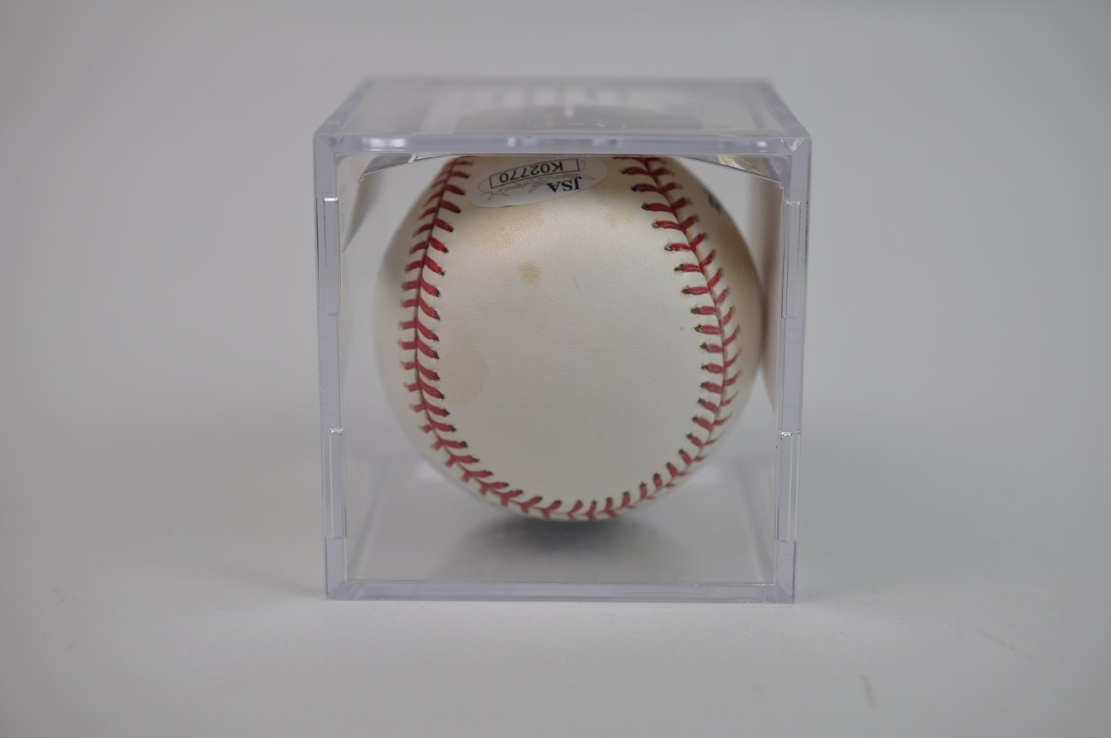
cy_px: 369
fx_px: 1849
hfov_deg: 33.4
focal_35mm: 60
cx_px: 556
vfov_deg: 22.6
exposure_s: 1/60
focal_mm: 40
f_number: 4
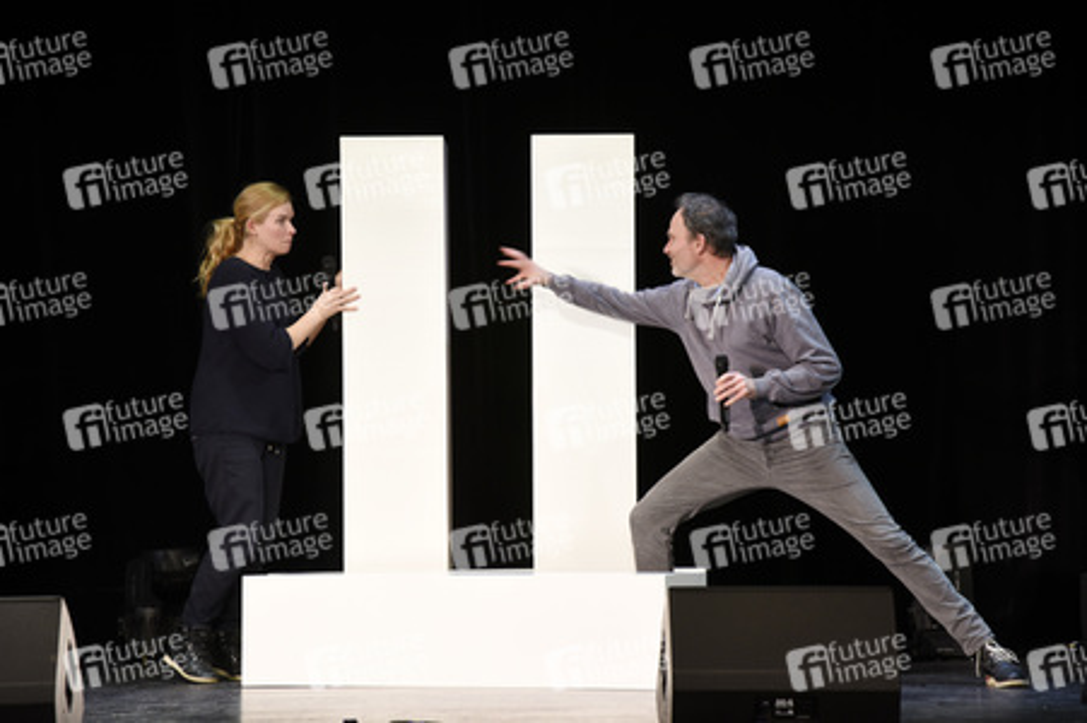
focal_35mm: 120
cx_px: 544
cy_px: 362
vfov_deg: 11.4
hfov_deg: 17.1
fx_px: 3621
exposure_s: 1/80
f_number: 6.3
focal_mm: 120
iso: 1000
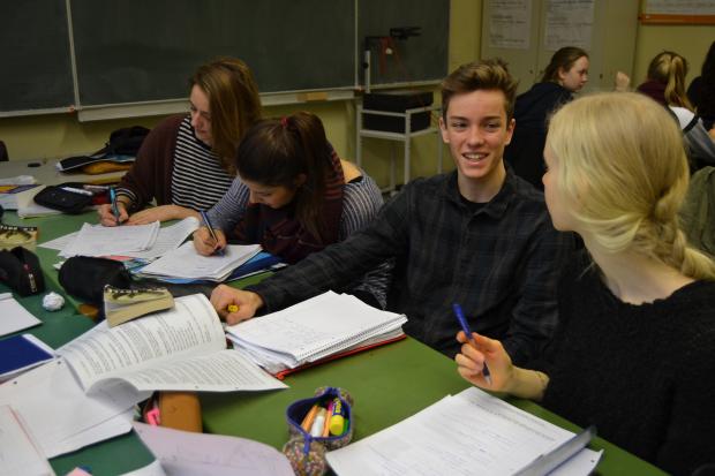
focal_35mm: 36
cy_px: 238
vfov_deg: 36.9
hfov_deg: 53.1
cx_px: 358
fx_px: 715
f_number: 3.8
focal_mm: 24
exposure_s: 1/60
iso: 400
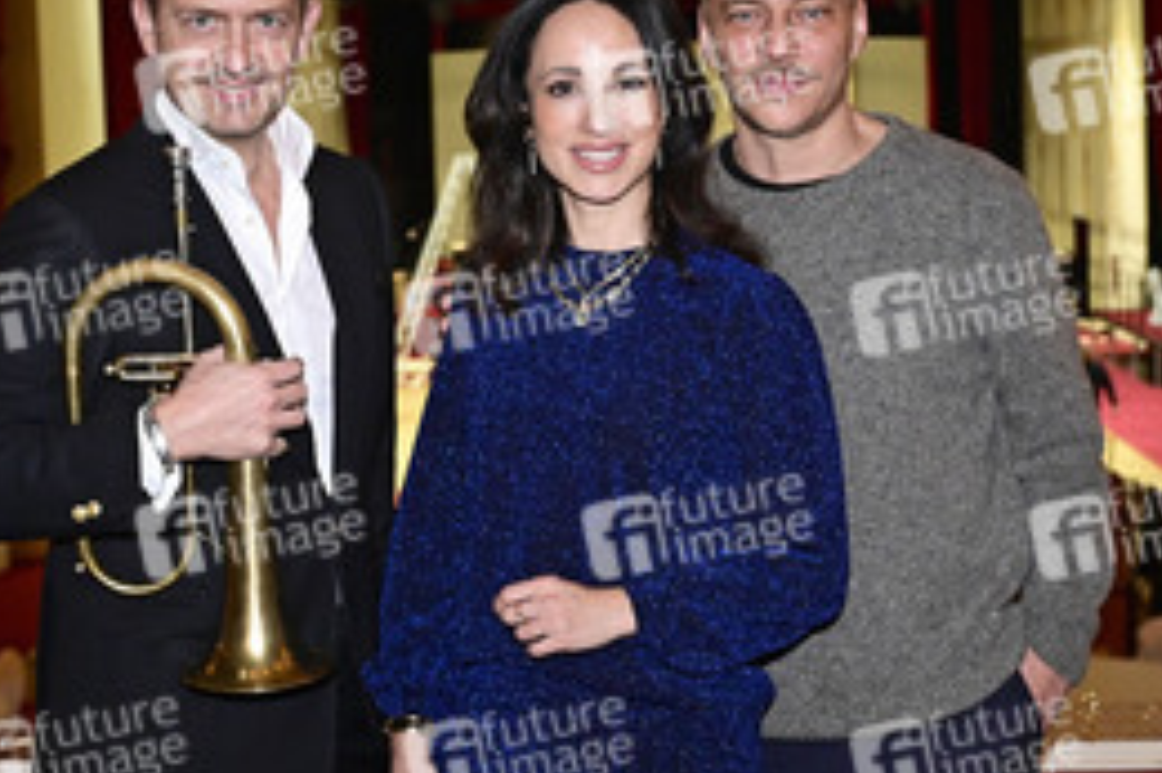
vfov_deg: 22.6
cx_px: 579
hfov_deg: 33.5
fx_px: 1931
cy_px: 416
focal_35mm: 60
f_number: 4.5
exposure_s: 1/200
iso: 3200
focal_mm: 34.5
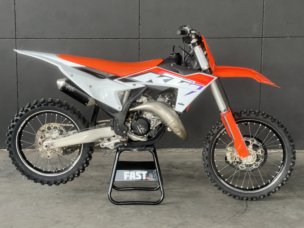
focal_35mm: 77
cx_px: 152
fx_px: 676
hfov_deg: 25.3
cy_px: 114
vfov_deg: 19.1
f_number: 2.8
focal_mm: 9
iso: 250
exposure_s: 1/50
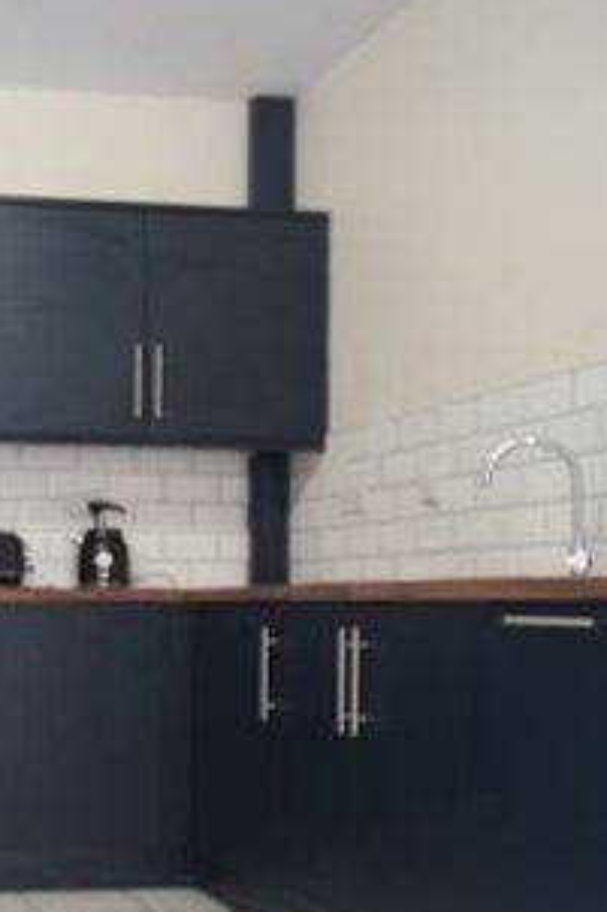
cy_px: 598
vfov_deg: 37.7
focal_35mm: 52
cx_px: -109
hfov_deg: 23.7
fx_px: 1321
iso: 1000
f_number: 3.5
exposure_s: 1/60
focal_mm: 15
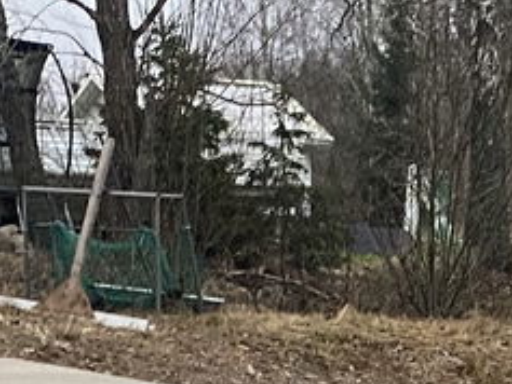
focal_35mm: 158
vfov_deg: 9.0
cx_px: 670
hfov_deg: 12.1
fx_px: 2338
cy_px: 695
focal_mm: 4.25
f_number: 1.8
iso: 200
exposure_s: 1/60
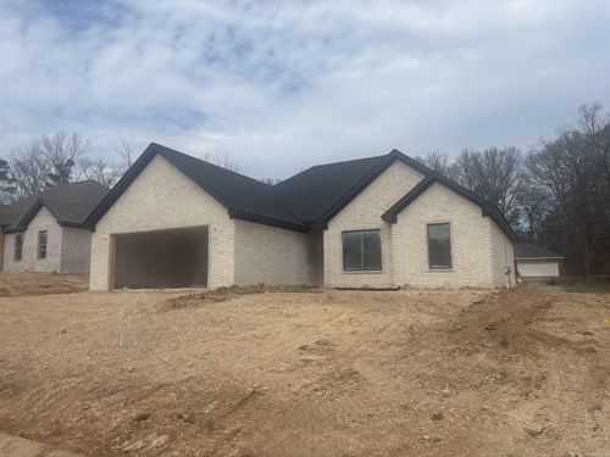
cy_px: 228
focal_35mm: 26
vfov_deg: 53.1
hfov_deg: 67.3
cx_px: 305
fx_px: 458
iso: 50
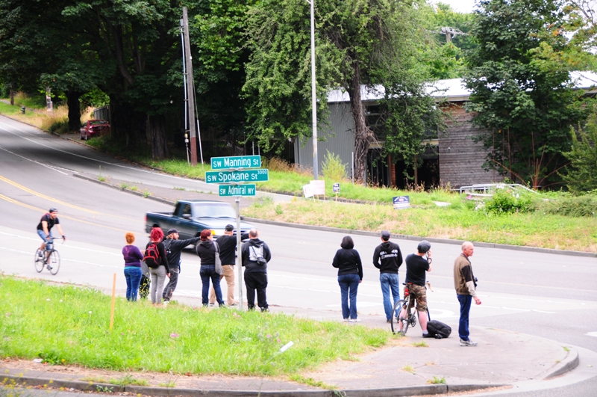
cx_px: 298
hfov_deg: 17.1
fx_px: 1987
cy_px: 198
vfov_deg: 11.4
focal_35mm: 120
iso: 400
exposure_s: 1/40
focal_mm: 80
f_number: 5
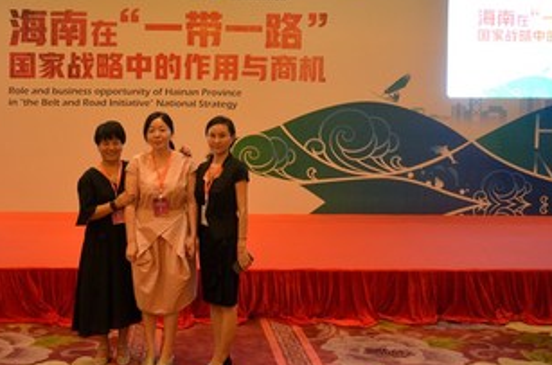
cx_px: 207
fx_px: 658
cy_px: 164
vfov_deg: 31.0
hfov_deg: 45.2
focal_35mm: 43
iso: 2000
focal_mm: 22
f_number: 3.8
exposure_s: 1/50
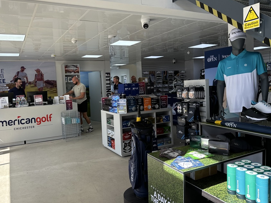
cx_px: 124
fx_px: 227
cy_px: 99
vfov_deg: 48.3
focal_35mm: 29
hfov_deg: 61.5
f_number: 1.78
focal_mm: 6.86
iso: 80
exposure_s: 1/306
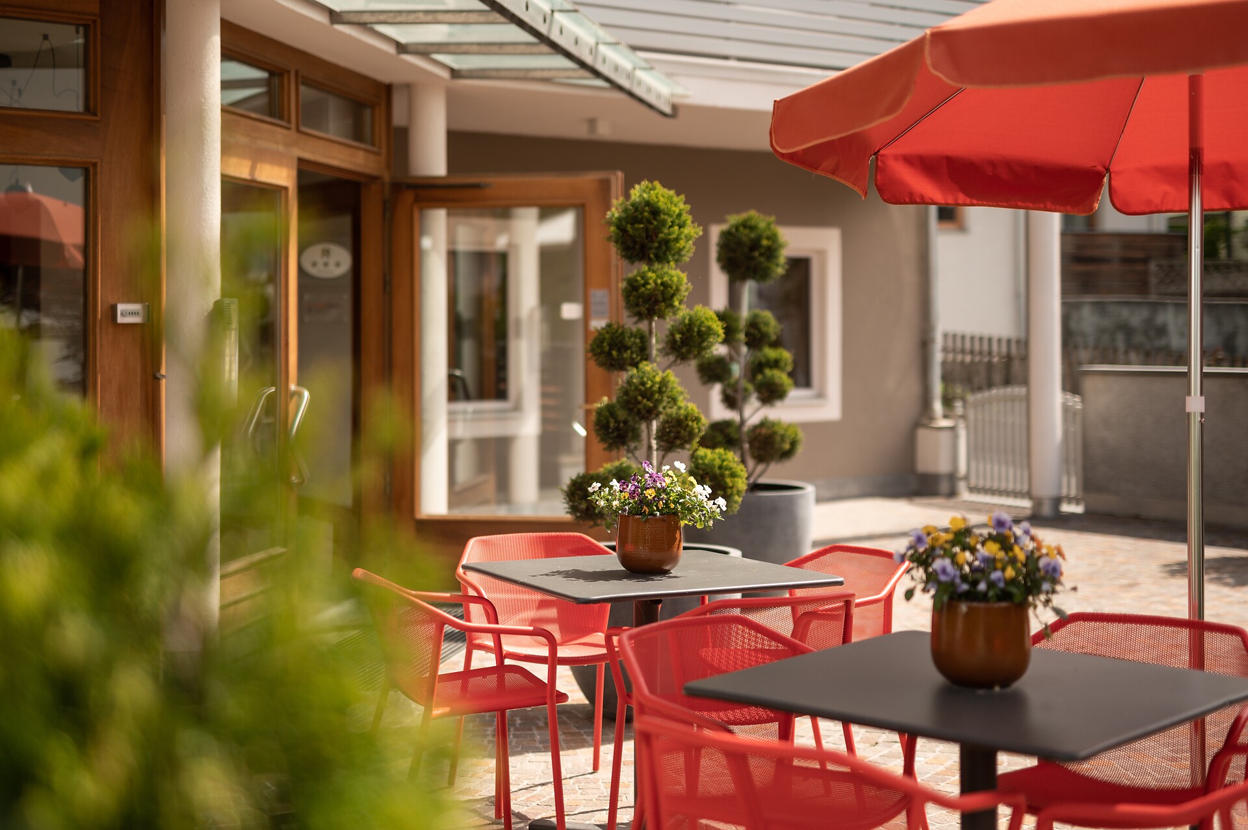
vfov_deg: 27.0
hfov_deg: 39.6
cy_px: 415
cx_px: 624
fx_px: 1732
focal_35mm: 50
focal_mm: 50
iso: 200
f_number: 1.4
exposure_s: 1/8000
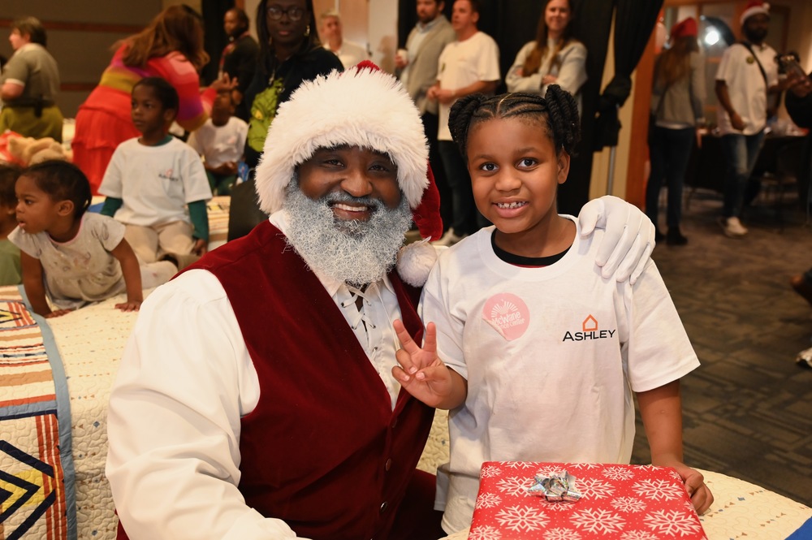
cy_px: 270
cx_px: 406
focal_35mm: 35
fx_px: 789
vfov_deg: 37.8
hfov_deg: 54.5
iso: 3200
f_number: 4
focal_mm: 35
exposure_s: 1/100
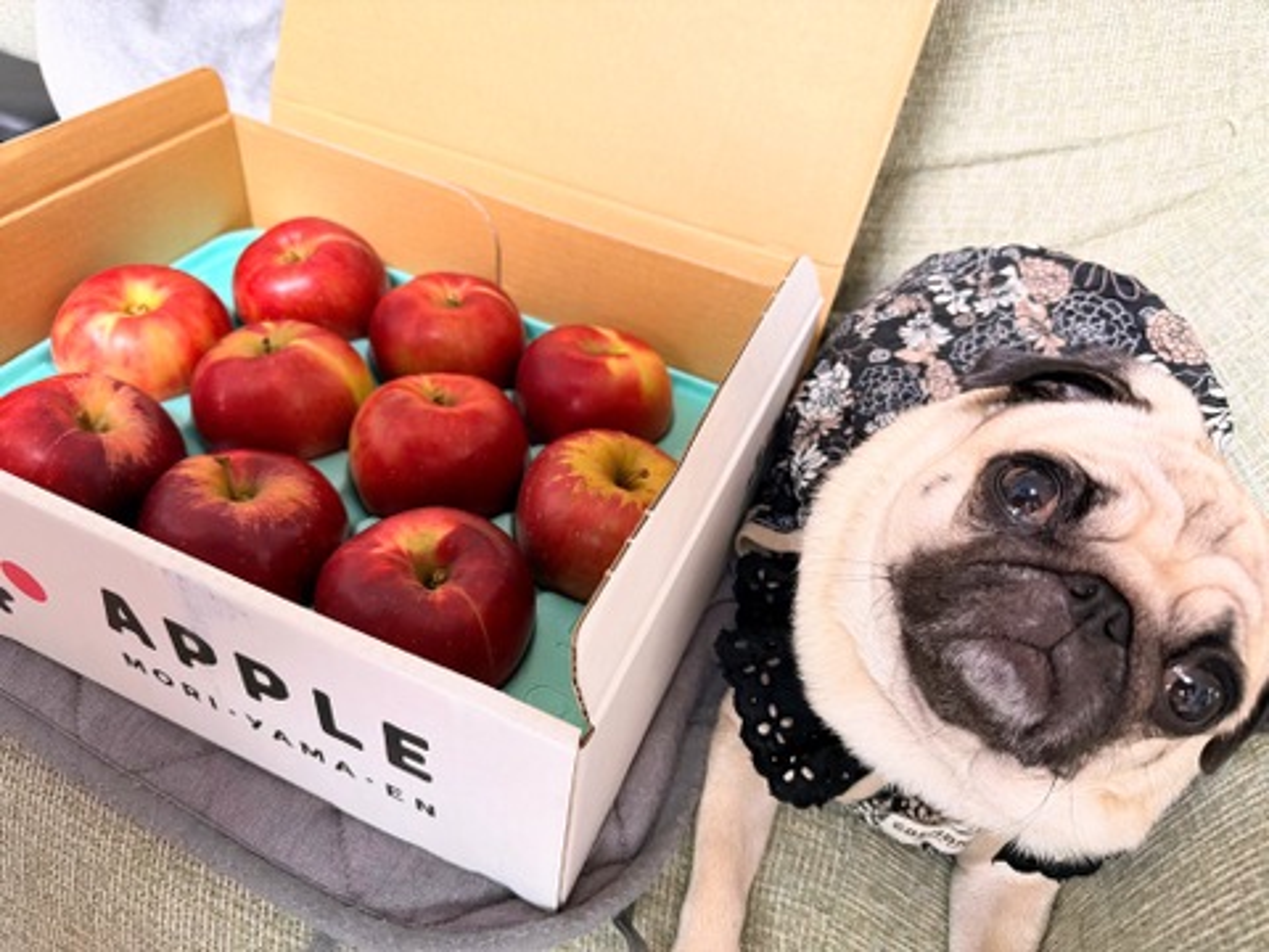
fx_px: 880
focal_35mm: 24
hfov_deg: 71.6
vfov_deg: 56.8
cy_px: 476
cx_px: 634
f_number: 1.78
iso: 640
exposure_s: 1/121
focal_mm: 6.76
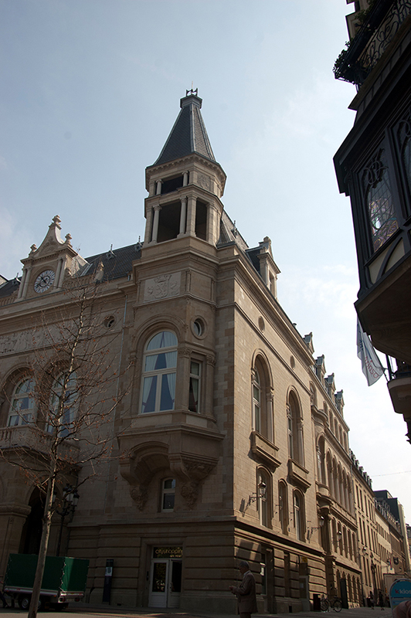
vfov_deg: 62.0
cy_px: 309
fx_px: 515
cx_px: 206
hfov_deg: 43.5
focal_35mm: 30
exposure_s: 1/500
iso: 200
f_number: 7.1
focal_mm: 20
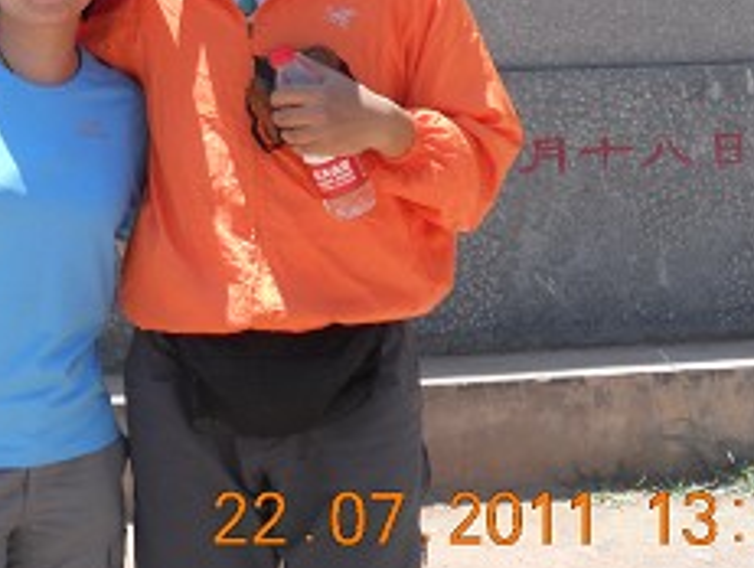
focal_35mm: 140
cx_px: -55
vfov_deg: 10.5
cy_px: -59
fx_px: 3054
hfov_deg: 13.8
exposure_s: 1/250
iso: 80
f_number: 4.8
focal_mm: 9.8
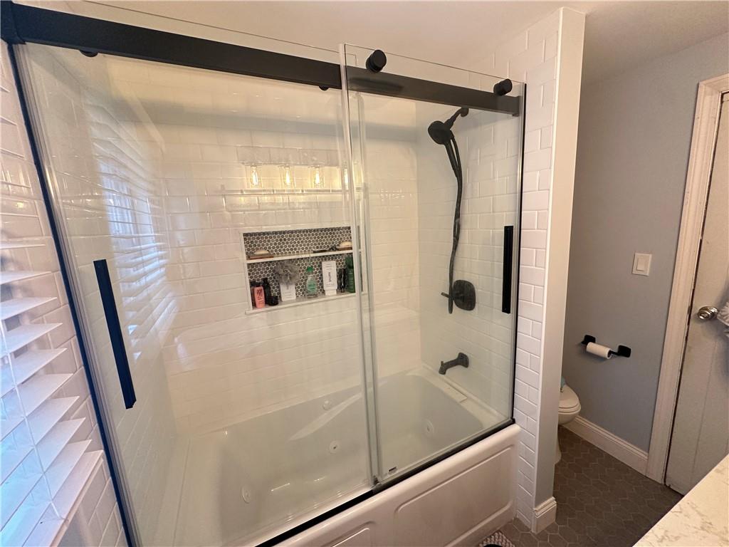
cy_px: 274
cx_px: 364
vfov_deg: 85.7
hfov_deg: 102.1
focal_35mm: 14
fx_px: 295
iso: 320
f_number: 2.2
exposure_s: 1/60
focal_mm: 2.22
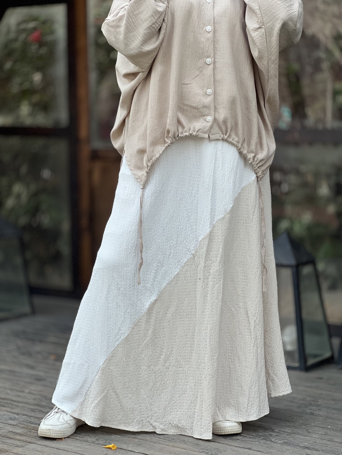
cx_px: 171
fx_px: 1014
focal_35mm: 77
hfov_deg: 19.1
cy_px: 228
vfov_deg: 25.3
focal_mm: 9
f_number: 2.8
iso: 250
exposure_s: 1/73
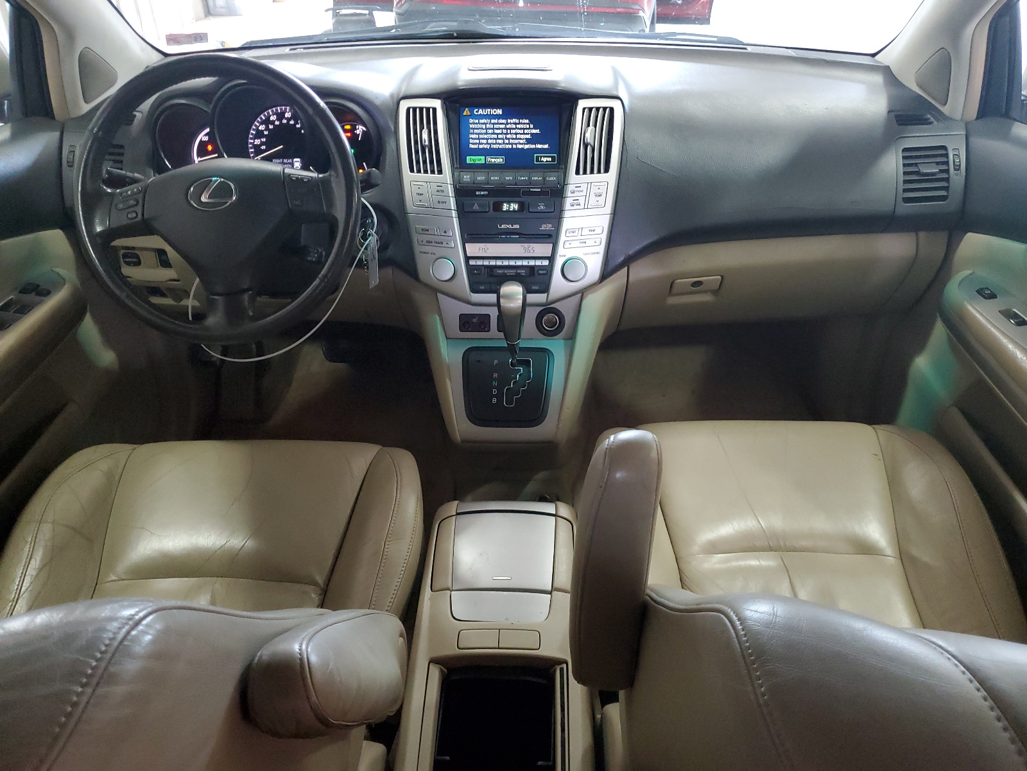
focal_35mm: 26
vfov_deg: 53.1
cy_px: 386
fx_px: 771
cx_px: 514
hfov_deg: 67.3
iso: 346
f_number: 1.5
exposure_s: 1/60.2
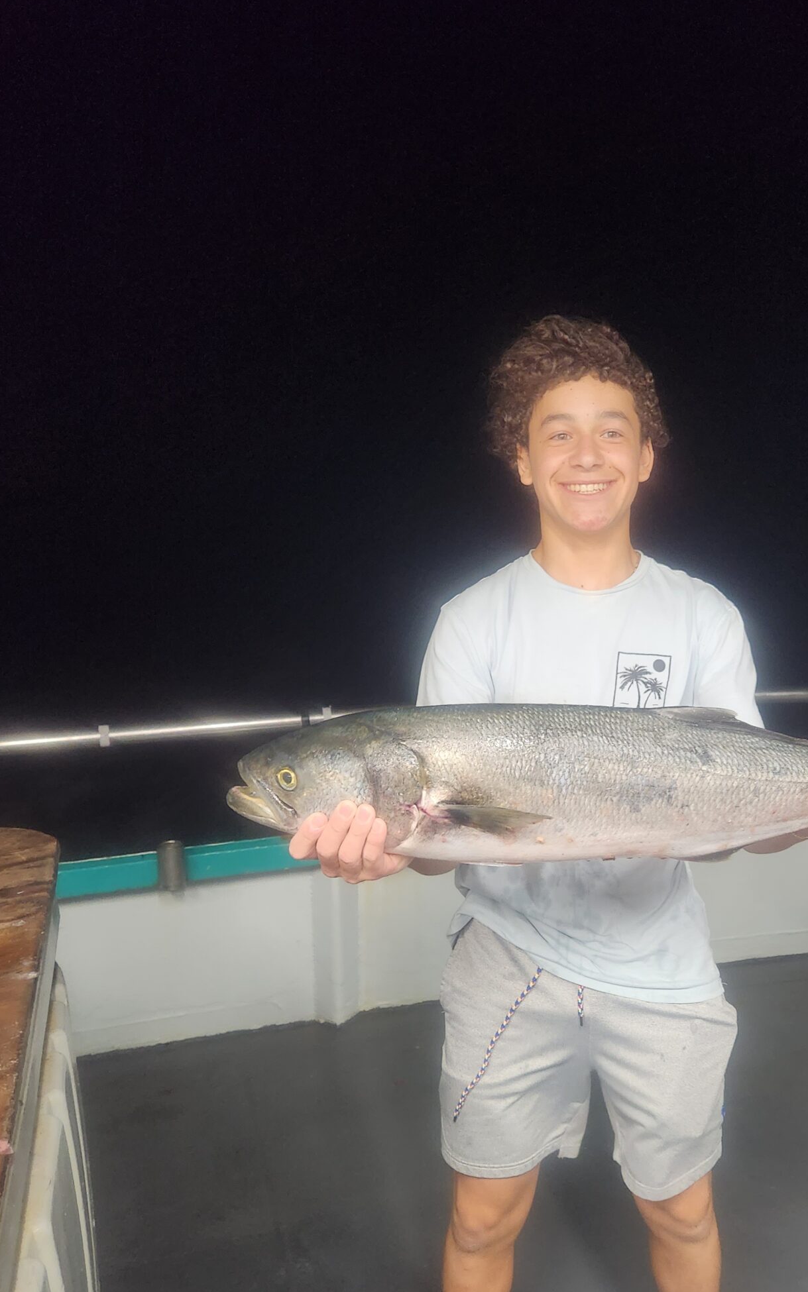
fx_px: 1127
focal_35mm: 32
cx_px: 546
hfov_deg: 38.9
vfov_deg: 59.4
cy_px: 747
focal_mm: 5.4
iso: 500
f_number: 1.8
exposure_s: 1/120
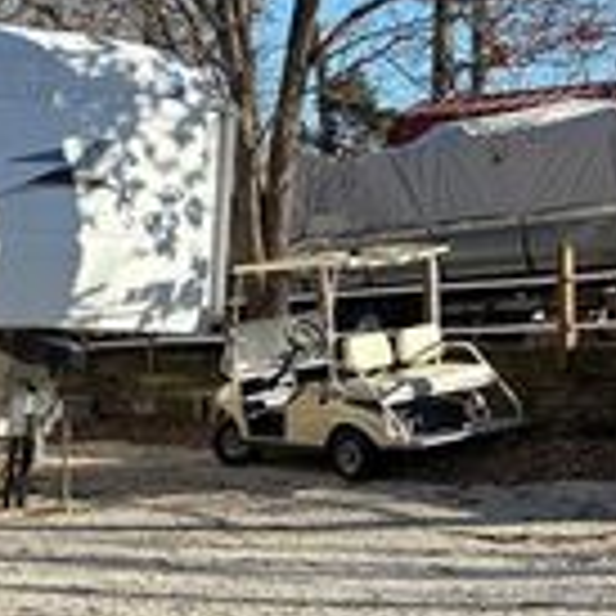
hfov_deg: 19.3
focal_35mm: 84
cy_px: 569
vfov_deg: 20.2
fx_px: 1691
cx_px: -144
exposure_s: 1/1587
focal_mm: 5.96
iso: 50
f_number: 1.6
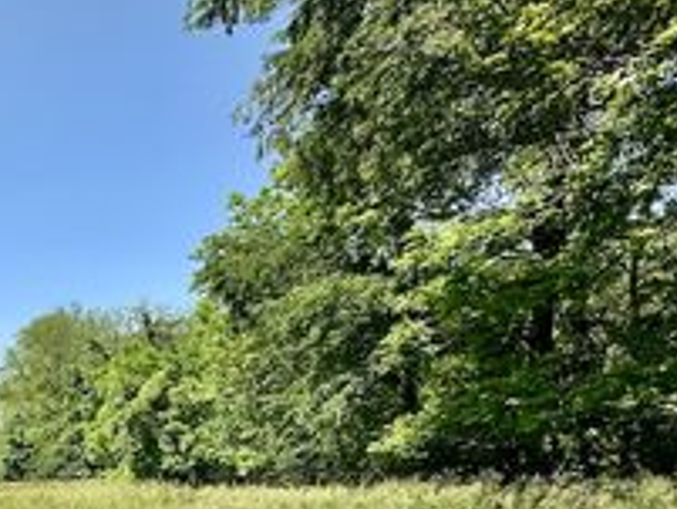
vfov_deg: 41.3
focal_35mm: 30
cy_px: 501
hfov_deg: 48.4
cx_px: -12
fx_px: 587
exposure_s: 1/1795
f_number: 2.2
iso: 50
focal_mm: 2.22
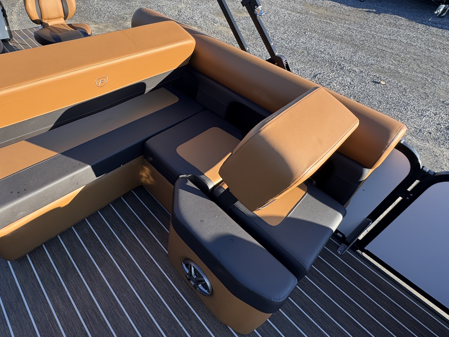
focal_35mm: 21
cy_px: 124
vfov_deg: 62.5
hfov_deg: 77.8
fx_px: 272
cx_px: 174
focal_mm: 2.22
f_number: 2.2
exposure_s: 1/414
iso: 40
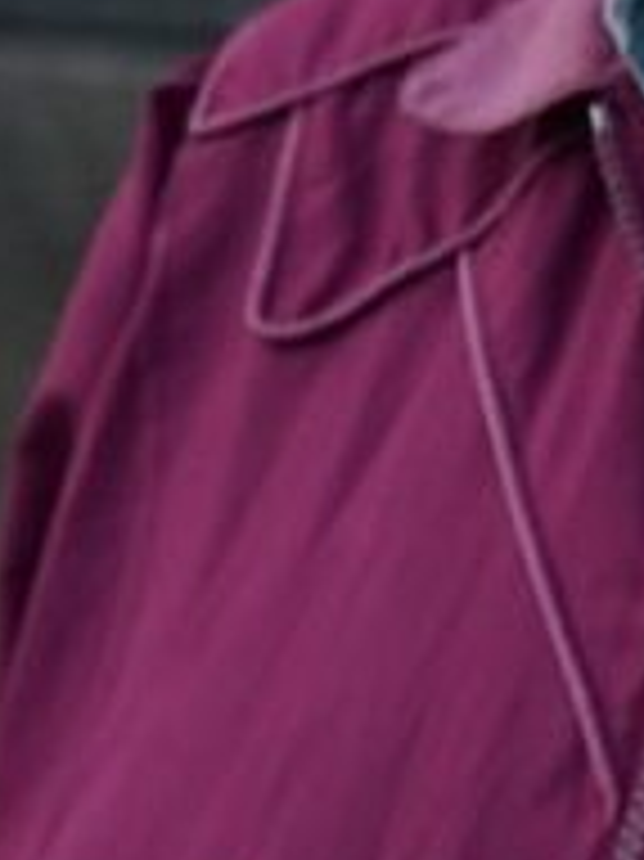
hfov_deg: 7.3
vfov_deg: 9.6
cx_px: 694
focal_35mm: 201
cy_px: -351
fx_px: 4991
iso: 500
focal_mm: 26
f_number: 4
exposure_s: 1/50
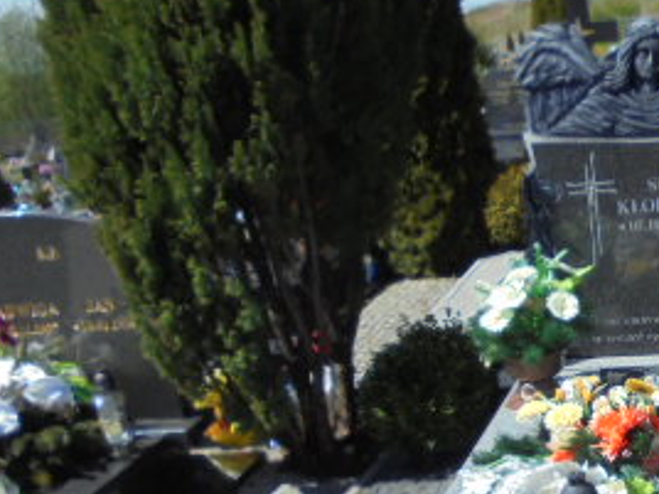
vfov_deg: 23.4
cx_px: 654
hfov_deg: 29.2
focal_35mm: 62
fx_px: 1180
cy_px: 376
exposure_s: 1/100
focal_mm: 4.6
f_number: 11.5
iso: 100
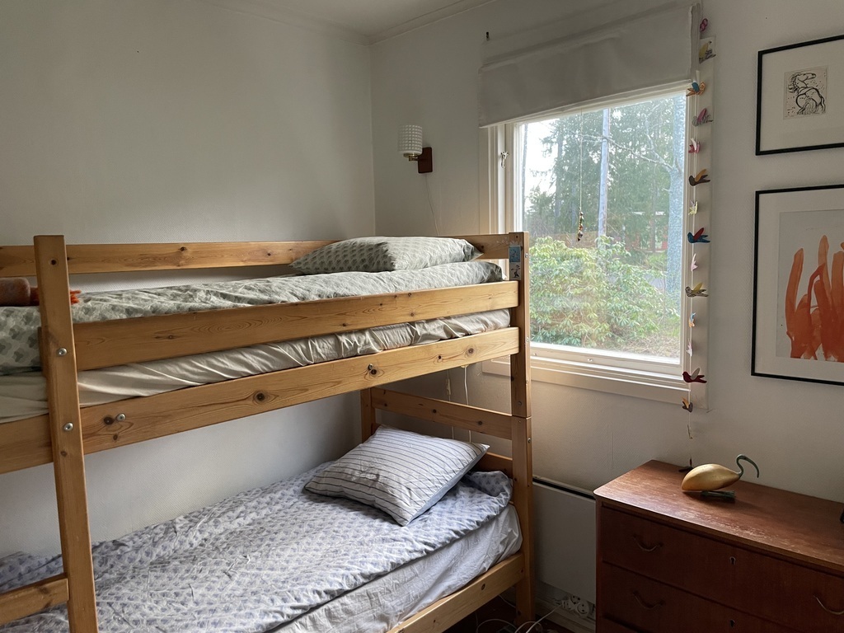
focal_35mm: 26
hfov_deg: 67.3
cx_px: 422
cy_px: 316
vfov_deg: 53.1
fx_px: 634
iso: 125
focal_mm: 4.2
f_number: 1.6
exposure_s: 1/84
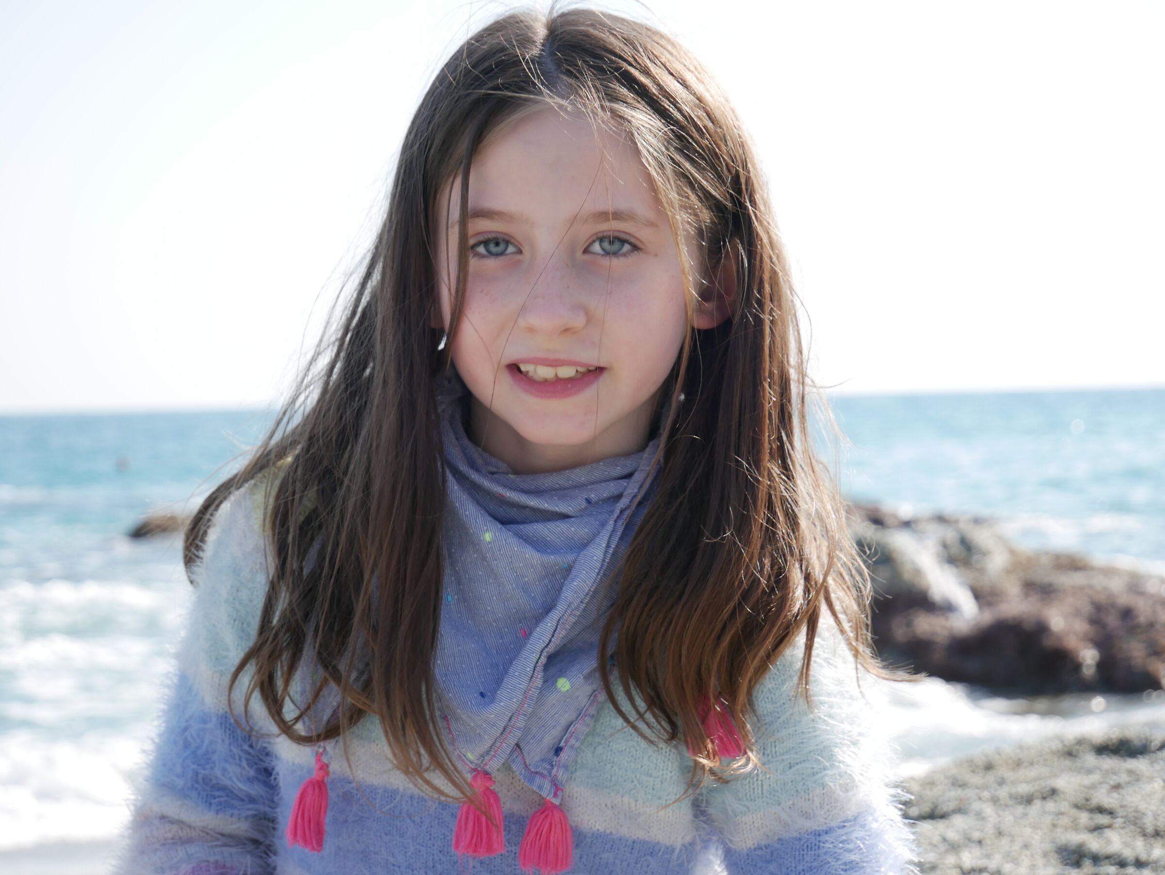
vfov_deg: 18.4
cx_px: 582
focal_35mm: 80
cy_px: 438
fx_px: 2693
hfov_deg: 24.4
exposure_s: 1/400
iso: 200
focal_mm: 40
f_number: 5.6
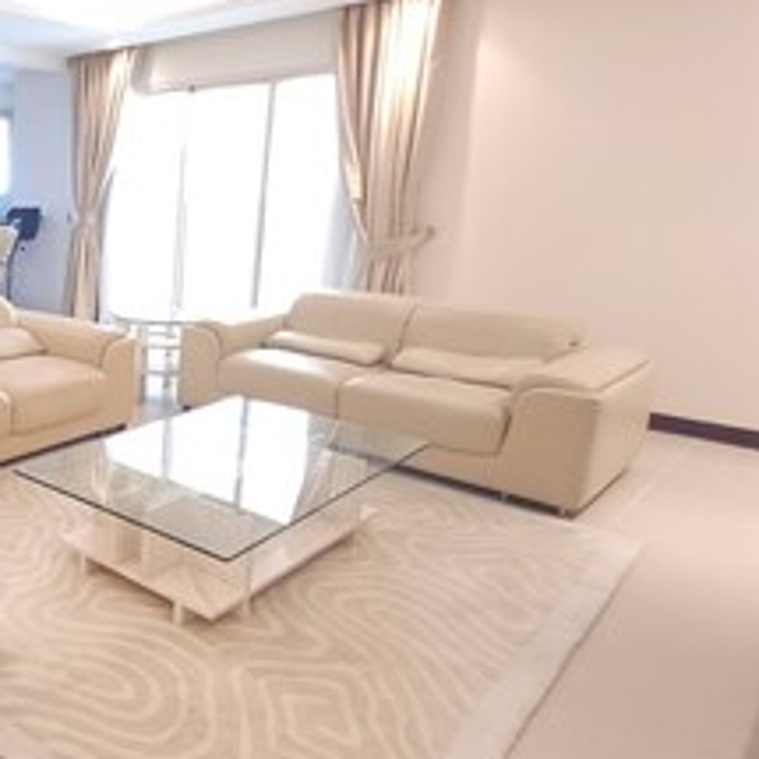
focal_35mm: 30
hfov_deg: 43.9
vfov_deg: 54.0
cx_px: -41
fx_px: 744
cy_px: 372
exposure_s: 1/25
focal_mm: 1.64
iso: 320
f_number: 2.2
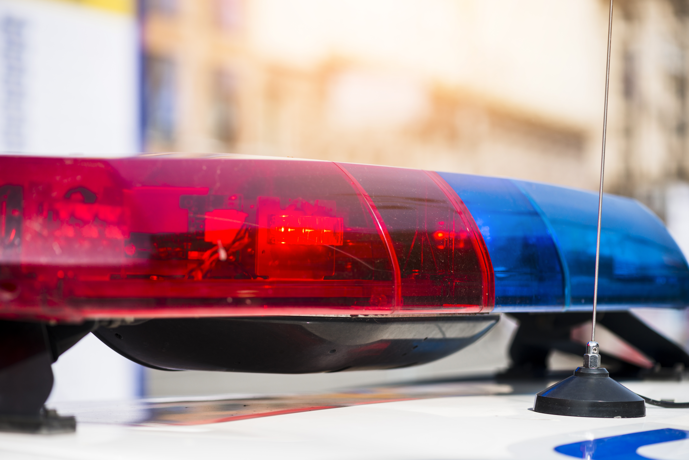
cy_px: 230
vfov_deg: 13.1
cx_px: 344
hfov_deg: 19.5
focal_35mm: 105
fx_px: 2010
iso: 160
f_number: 4
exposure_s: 1/1600
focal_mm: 105
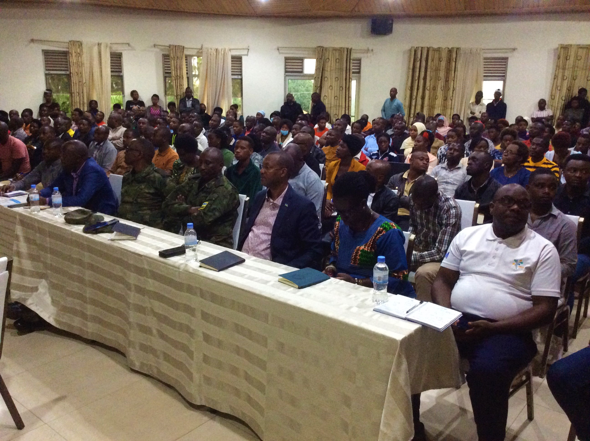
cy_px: 220
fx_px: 545
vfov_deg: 44.1
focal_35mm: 32
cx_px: 295
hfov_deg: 56.9
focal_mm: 3.3
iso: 250
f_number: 2.4
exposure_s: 1/20
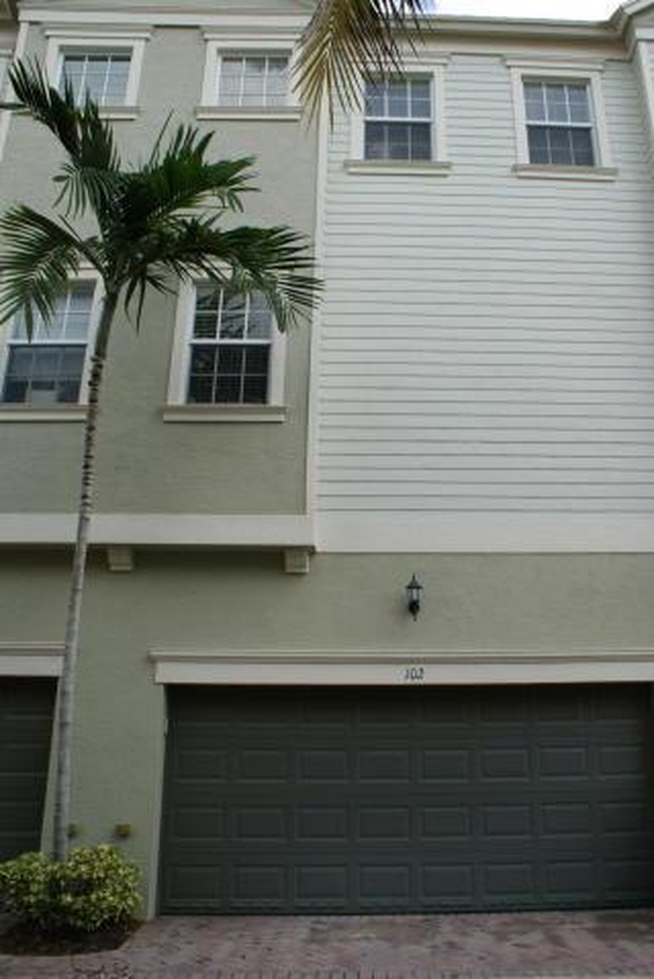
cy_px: 490
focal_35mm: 30
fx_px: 816
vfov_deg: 61.9
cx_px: 327
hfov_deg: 43.7
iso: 100
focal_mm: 20
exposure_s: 1/125
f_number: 10
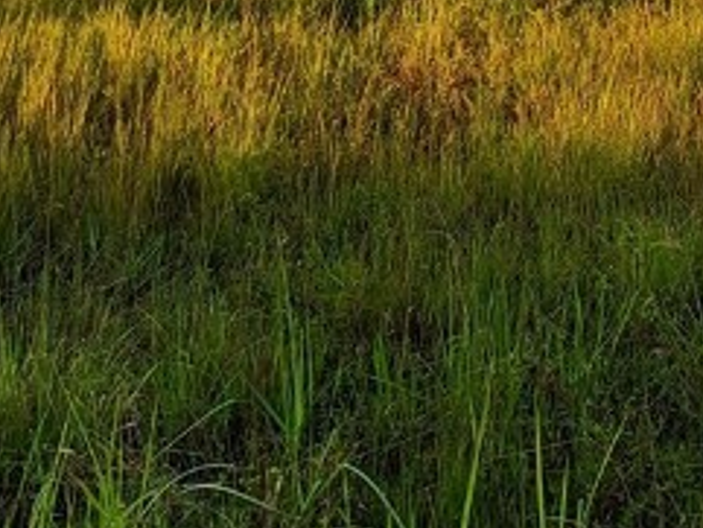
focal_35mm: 102
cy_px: -484
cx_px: 595
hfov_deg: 19.0
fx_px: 2073
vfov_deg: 12.9
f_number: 1.8
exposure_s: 1/816
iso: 40
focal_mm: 5
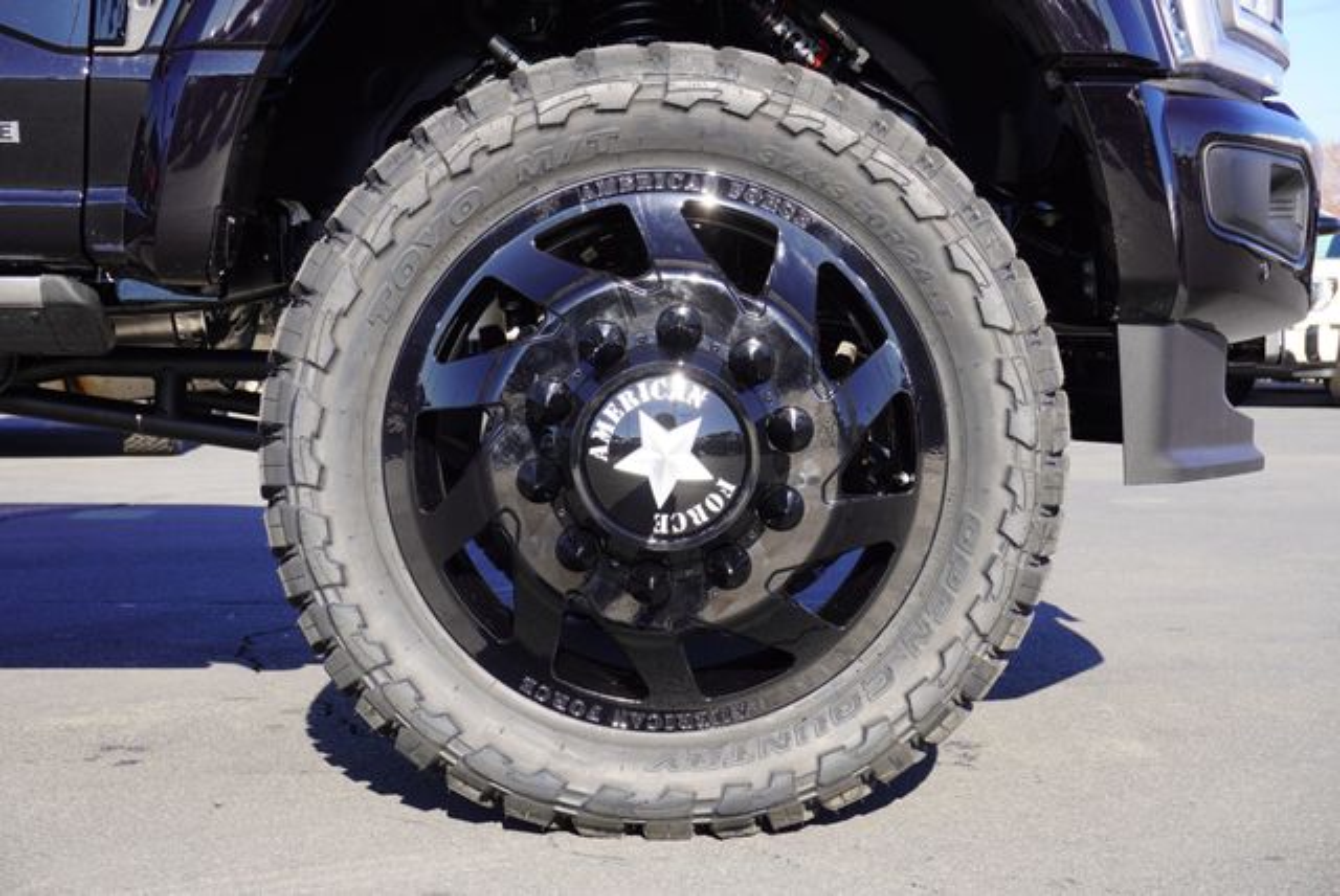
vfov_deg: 23.2
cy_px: 448
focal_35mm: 58
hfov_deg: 34.2
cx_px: 670
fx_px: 2179
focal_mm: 39
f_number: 9
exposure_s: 1/100
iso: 100
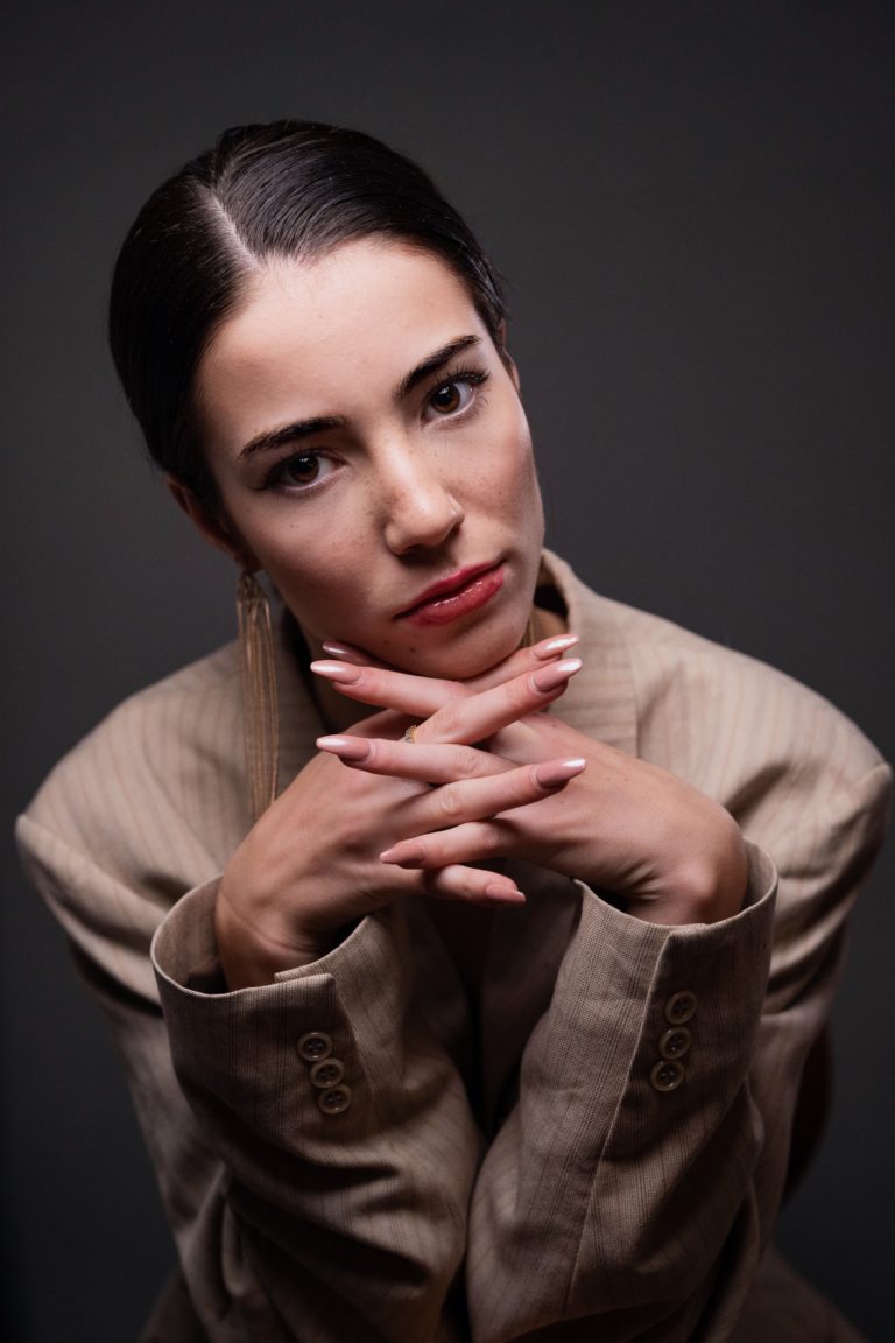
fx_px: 1864
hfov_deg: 27.0
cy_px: 672
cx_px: 448
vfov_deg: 39.6
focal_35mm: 50
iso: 1250
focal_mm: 50
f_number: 3.2
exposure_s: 1/160
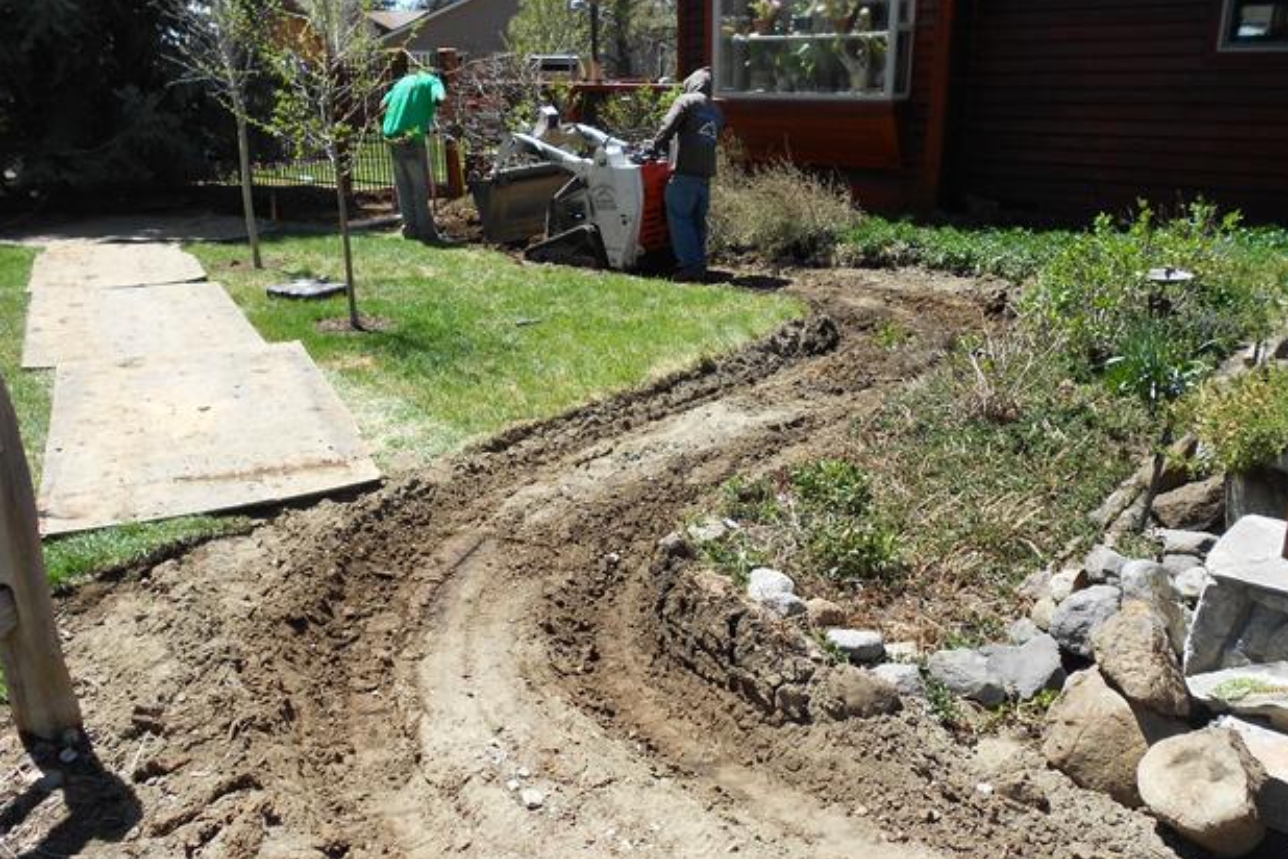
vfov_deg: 46.3
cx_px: 650
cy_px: 386
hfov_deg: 65.5
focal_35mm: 28
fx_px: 1002
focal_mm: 4.6
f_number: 3.2
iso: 80
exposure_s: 1/500
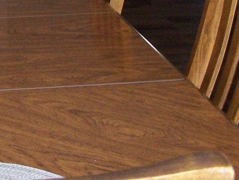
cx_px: -38
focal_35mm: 115
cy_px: 0
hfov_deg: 16.5
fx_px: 794
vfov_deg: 12.7
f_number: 2.8
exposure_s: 1/60
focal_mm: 6.3
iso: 140
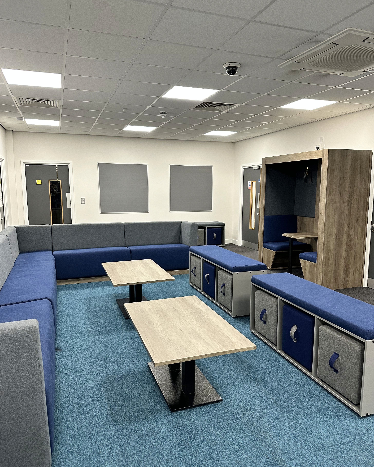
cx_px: 192
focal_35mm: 26
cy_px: 239
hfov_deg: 54.9
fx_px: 360
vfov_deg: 66.0
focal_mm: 6.86
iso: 250
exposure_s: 1/82
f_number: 1.78
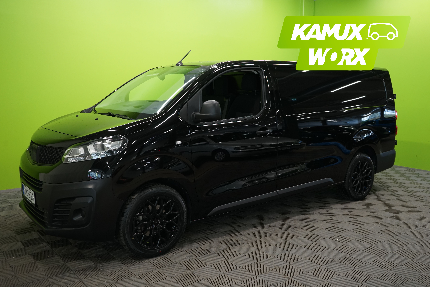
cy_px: 144
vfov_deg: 40.0
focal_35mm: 33
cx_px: 215
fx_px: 394
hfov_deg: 57.2
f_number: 5.6
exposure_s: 1/50
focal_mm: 33
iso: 800
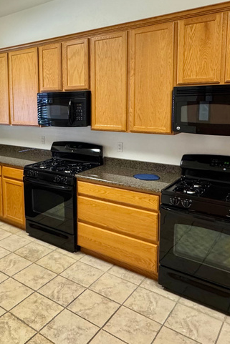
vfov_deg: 59.7
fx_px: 297
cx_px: 38
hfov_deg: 40.2
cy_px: 134
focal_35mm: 31
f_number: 2.2
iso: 320
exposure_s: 1/60
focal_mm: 2.22
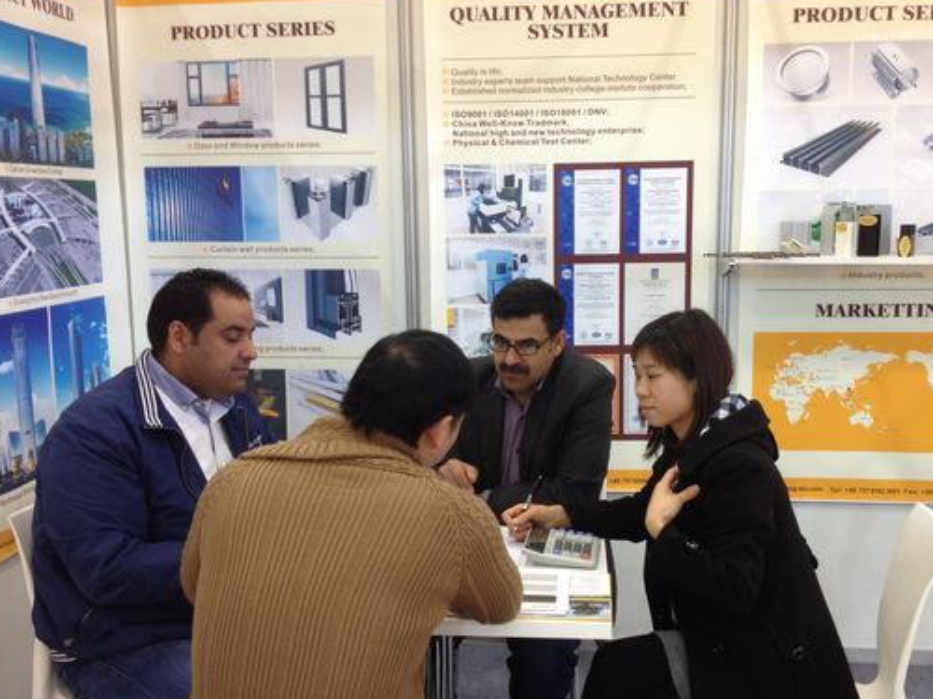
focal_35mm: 42
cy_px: 367
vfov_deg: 34.3
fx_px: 1132
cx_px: 509
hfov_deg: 44.7
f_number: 2.4
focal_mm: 4.28
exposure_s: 1/20
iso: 80
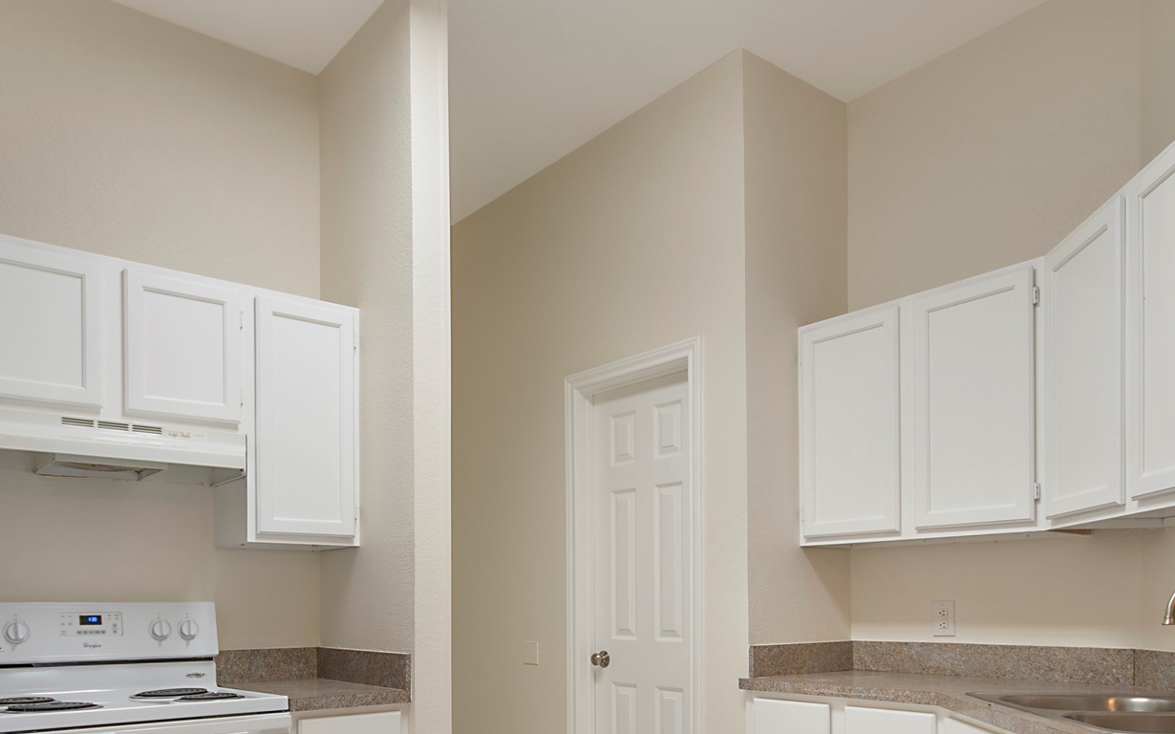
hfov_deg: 68.2
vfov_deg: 43.6
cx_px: 523
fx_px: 864
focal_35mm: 27
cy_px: 598
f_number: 11
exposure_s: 1/5
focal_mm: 10
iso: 100
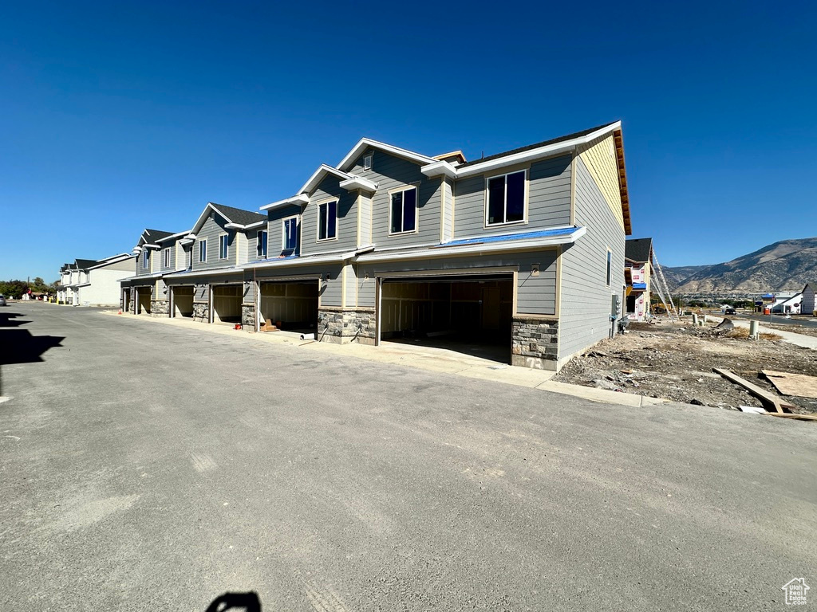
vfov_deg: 85.7
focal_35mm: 14
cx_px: 408
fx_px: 330
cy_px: 306
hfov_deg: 102.1
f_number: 2.2
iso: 50
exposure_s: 1/3125
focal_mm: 2.22
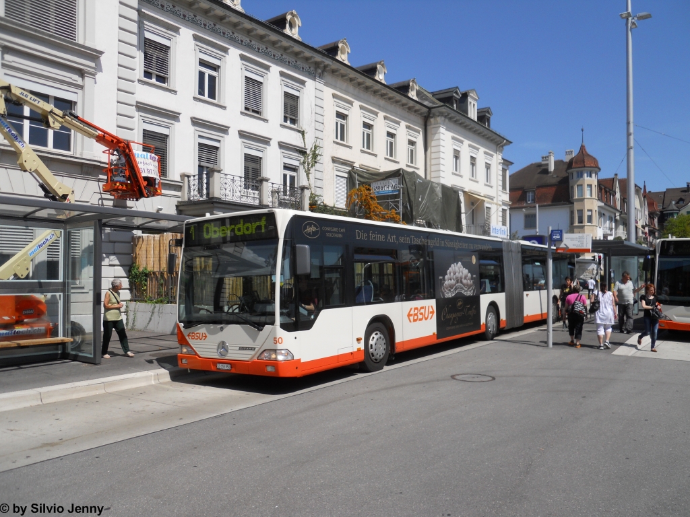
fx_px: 558
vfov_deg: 49.7
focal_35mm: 28
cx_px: 345
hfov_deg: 63.4
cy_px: 258
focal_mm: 5
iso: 80
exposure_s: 1/500
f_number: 5.4
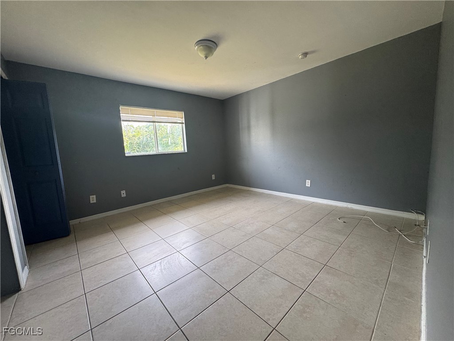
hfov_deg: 102.1
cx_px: 227
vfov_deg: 85.7
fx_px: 184
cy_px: 170
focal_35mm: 14
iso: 200
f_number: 2.2
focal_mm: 2.22
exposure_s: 1/99
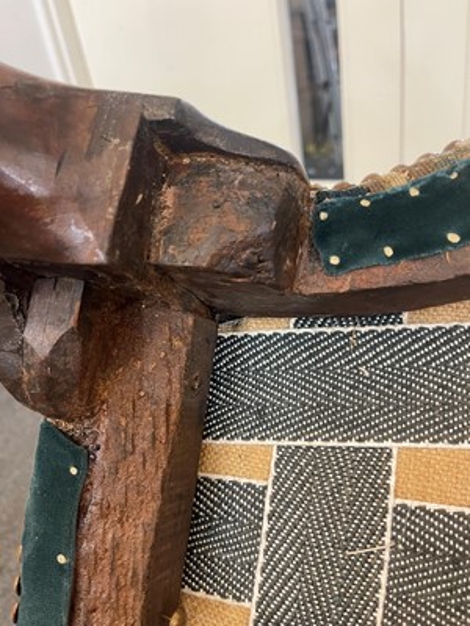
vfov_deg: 69.4
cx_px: 235
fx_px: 453
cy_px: 313
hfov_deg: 54.9
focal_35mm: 25
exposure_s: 1/50
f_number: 1.6
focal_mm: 5.1
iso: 320
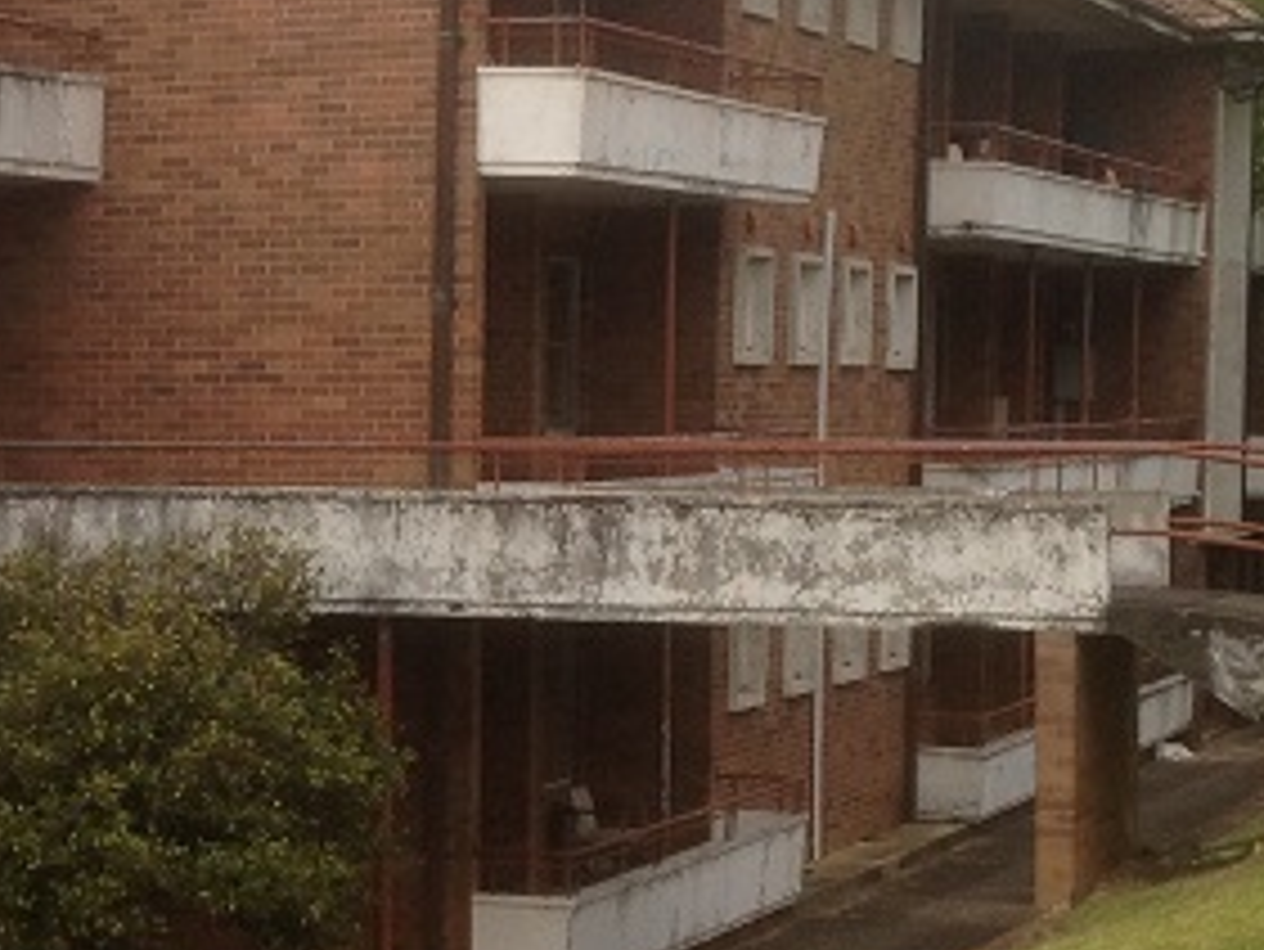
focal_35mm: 122
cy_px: 646
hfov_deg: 15.9
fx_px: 4457
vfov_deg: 12.1
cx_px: 117
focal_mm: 4.28
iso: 50
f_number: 2.4
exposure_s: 1/137
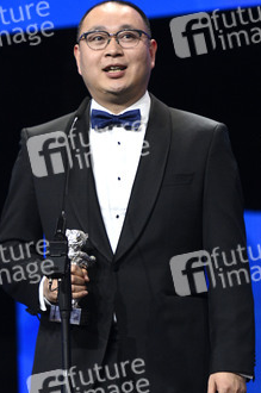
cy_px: 208
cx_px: 123
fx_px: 3174
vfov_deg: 7.1
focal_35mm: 291
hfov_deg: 4.7
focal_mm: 240
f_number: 5.6
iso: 10000
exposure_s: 1/200
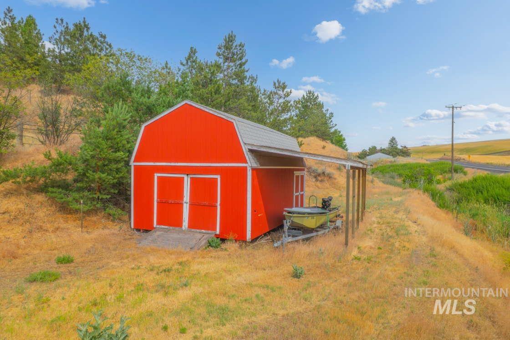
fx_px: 312
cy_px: 170
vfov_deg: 57.2
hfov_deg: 78.6
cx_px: 255
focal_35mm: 22
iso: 110
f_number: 2.8
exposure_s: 1/90
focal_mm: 8.38
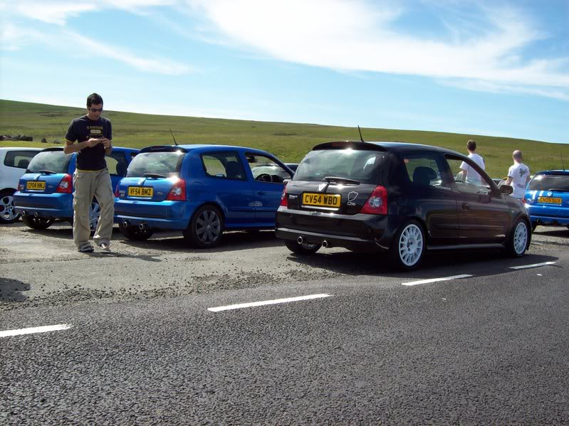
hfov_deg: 51.4
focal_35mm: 36
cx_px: 284
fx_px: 592
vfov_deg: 39.6
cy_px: 213
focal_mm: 6
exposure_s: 1/433
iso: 80
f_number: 4.8
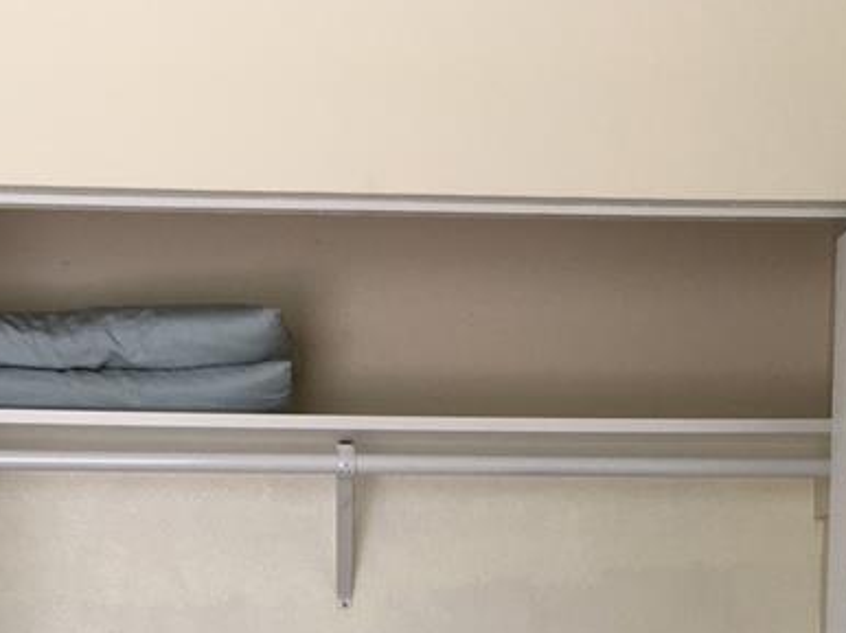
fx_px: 1881
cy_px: 782
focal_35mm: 77
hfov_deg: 25.3
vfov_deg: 18.1
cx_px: 351
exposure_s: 1/50
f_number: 2.2
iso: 32
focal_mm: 4.15
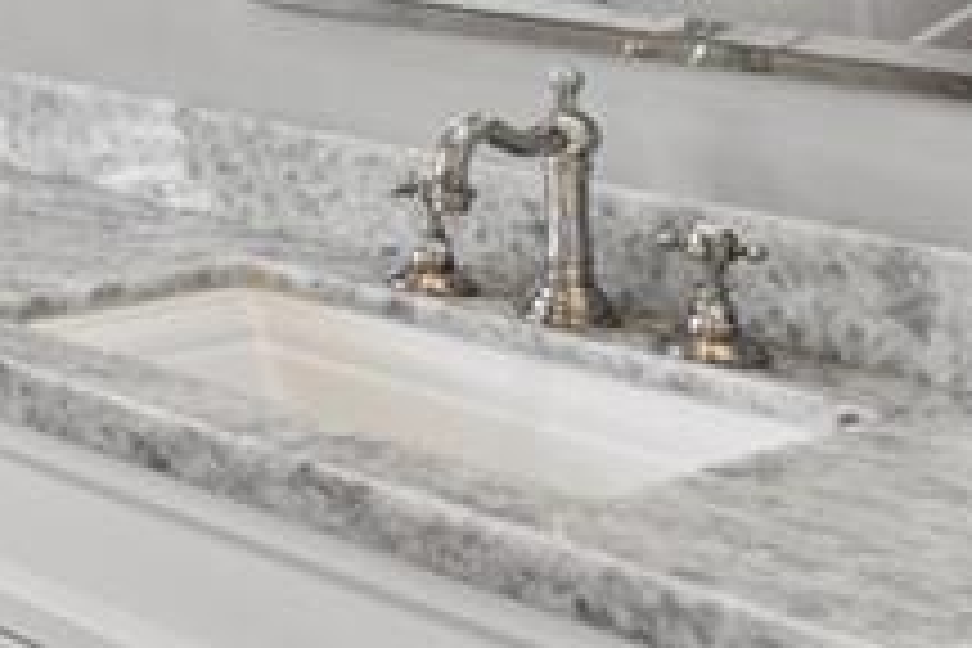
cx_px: -1048
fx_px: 2052
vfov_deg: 16.6
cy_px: -263
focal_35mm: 76
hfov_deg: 17.5
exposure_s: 1/5
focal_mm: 16
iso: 250
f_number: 8
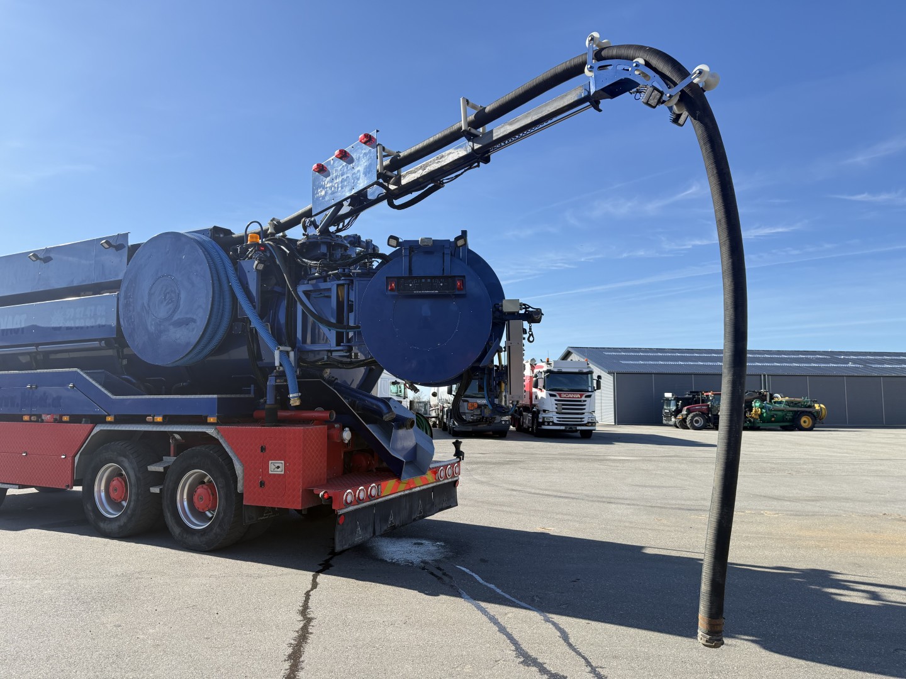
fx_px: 628
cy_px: 340
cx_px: 453
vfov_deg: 56.8
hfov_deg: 71.6
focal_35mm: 24
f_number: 1.78
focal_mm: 6.76
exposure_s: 1/2169
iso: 100
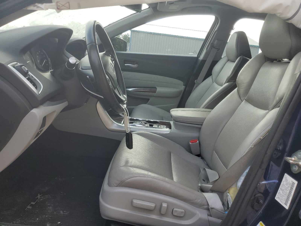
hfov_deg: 67.3
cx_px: 150
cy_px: 113
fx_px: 226
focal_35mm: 26
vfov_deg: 53.1
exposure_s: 1/556
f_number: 1.5
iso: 50
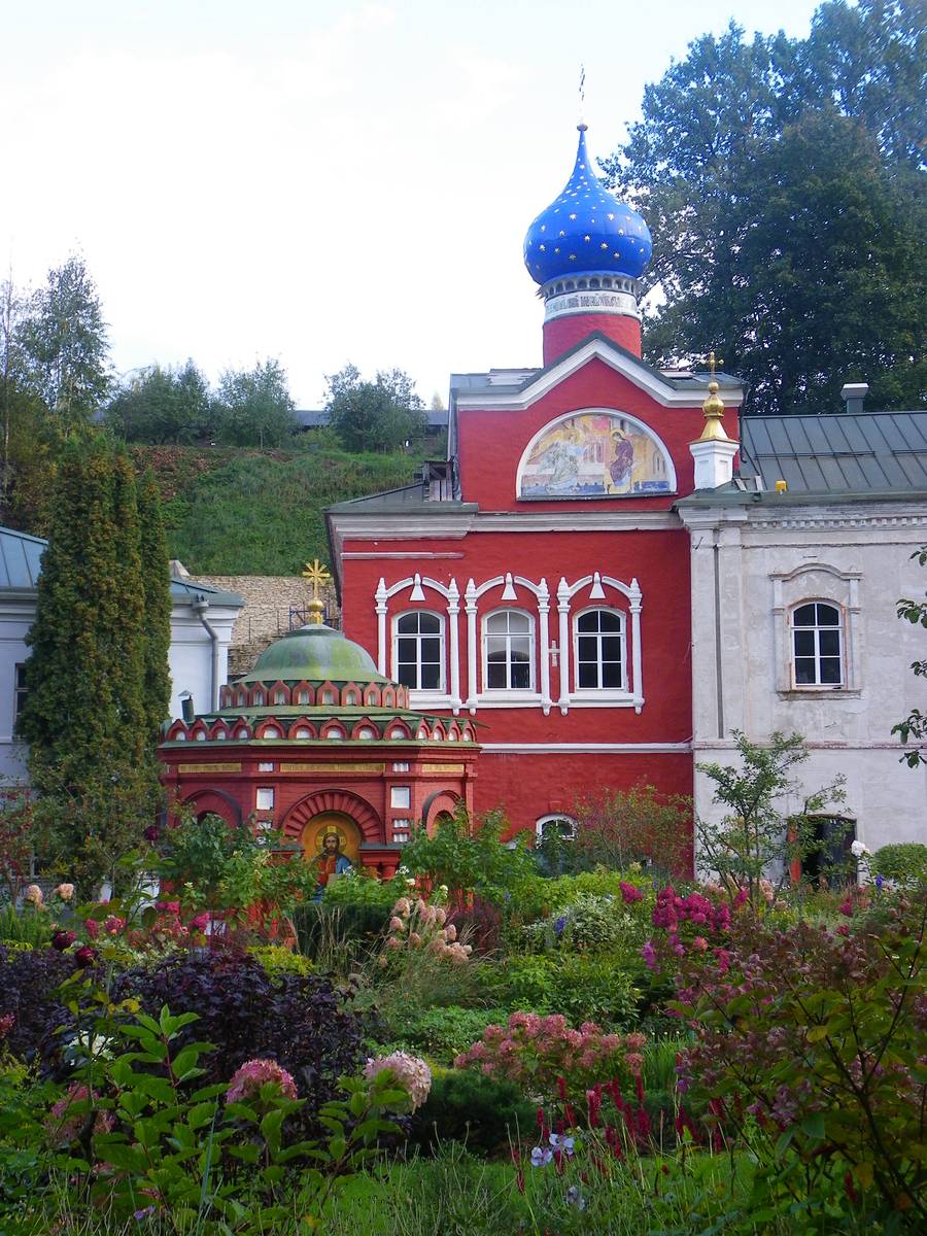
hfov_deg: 27.5
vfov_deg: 36.2
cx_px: 464
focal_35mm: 53
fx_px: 1892
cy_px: 618
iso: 80
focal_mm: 9.3
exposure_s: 1/100
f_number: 3.5
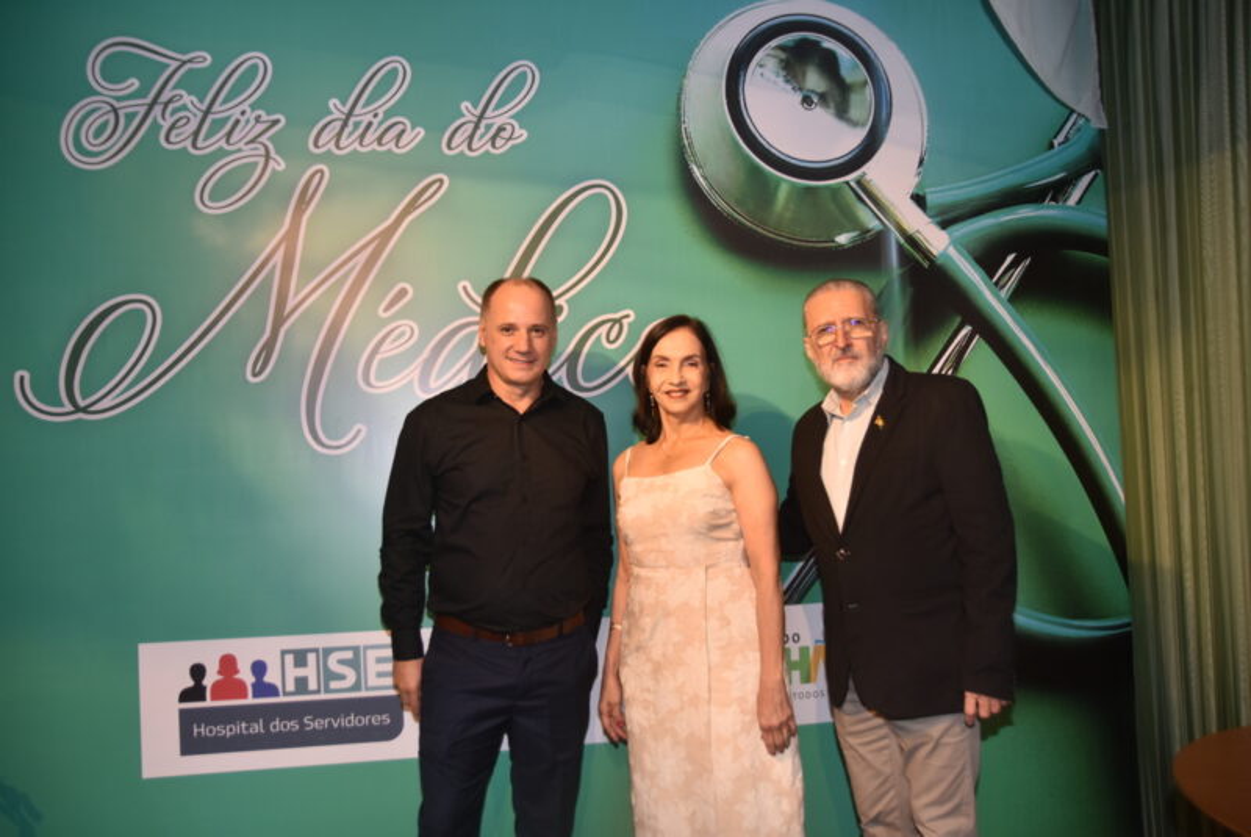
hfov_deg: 64.5
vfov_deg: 45.8
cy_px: 418
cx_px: 626
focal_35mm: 28
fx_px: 991
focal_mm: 19
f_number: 2.8
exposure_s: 1/250
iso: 400
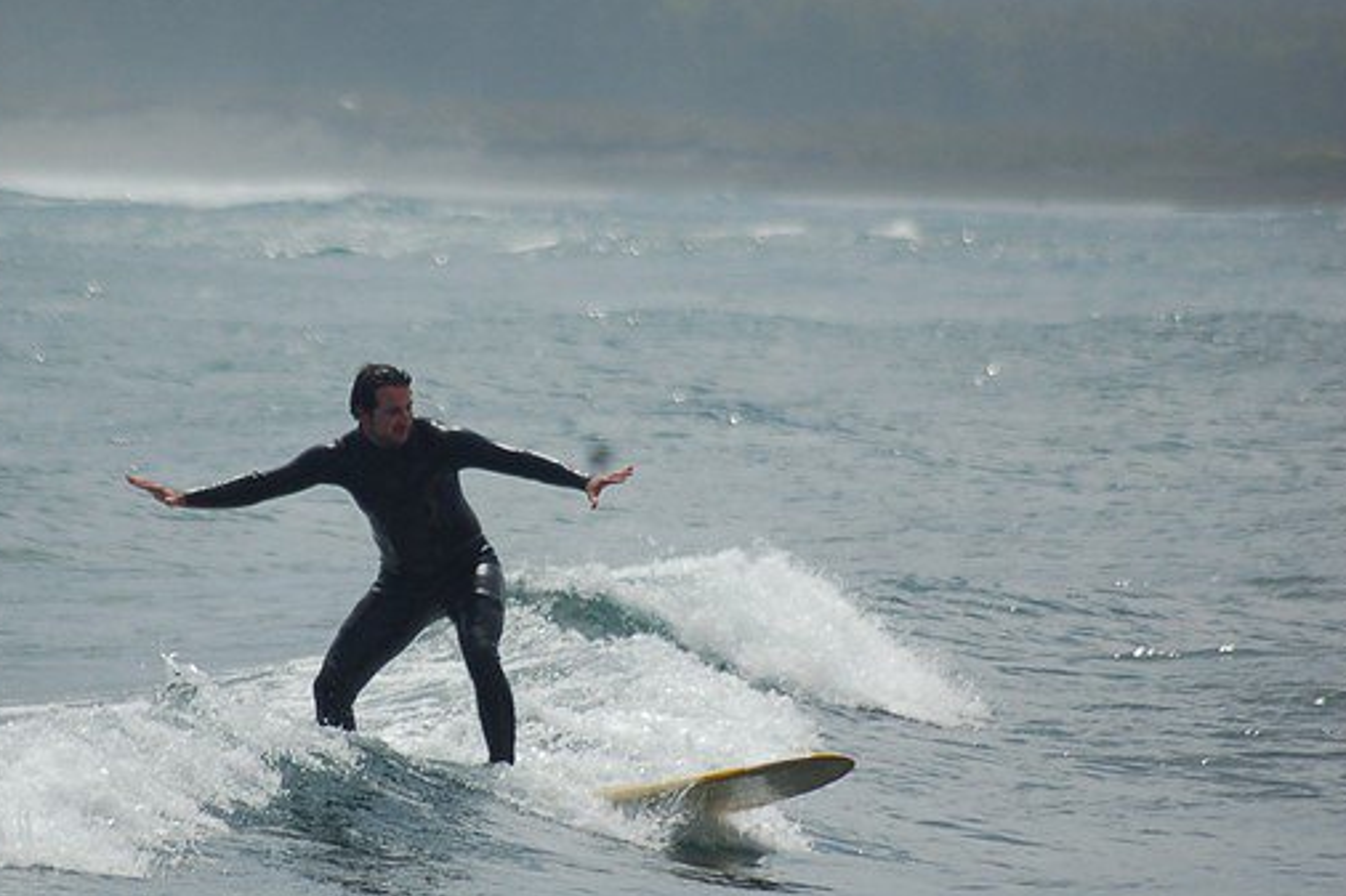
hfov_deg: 3.6
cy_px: 505
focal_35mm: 569
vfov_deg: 2.4
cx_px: 513
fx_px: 21266
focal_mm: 300
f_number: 6
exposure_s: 1/2000
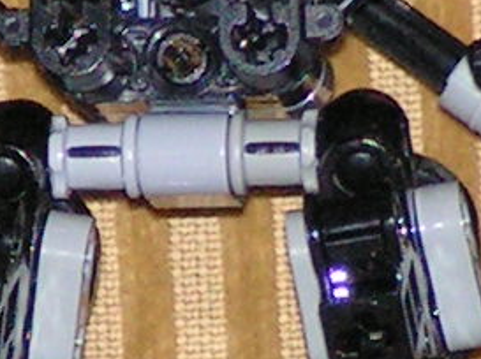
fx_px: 22411
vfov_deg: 0.9
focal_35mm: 1615
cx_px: 243
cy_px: 333
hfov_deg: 1.2
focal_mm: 35.9
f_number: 3.3
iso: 200
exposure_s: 1/200
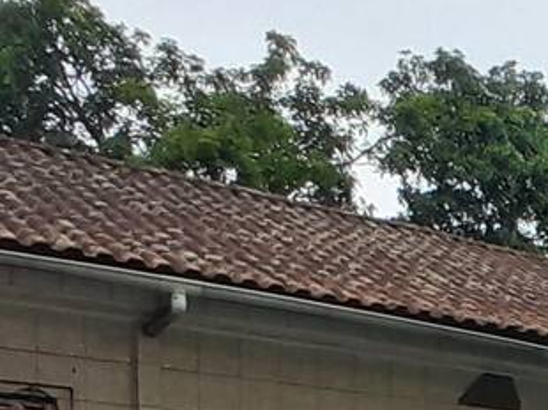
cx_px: 792
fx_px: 1250
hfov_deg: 21.3
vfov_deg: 16.5
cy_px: 661
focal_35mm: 79
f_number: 2.2
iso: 40
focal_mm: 1.46
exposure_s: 1/1799
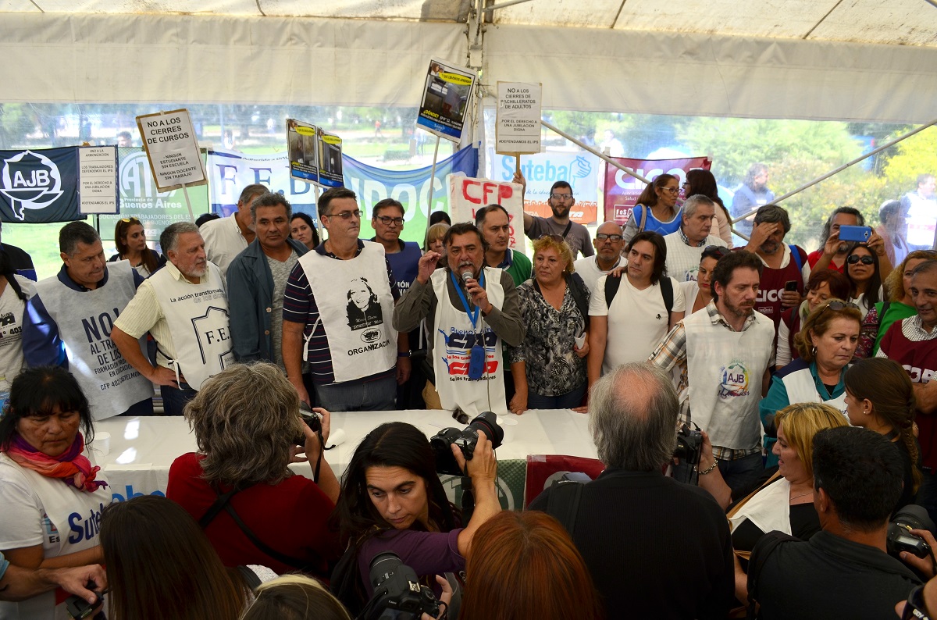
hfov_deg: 67.5
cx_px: 468
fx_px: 701
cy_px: 310
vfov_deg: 47.7
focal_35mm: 27
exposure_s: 1/320
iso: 250
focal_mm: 18
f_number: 6.3
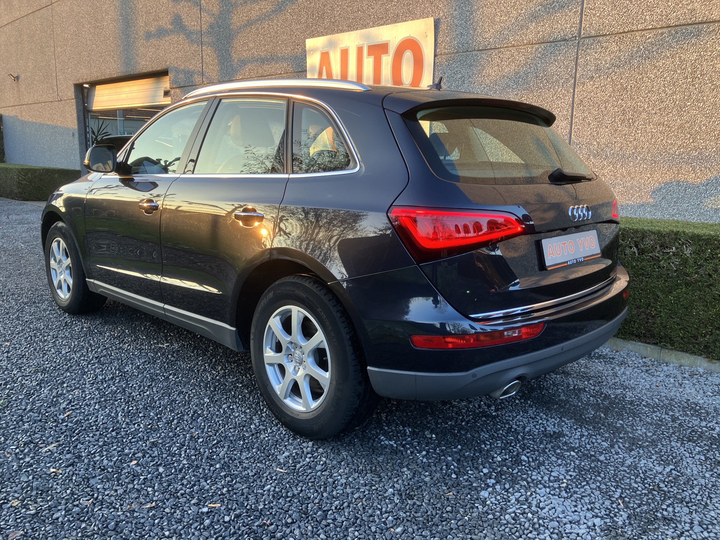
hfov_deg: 63.4
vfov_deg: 49.7
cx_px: 360
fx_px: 582
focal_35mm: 28
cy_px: 270
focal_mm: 3.99
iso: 32
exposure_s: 1/75
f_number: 1.8
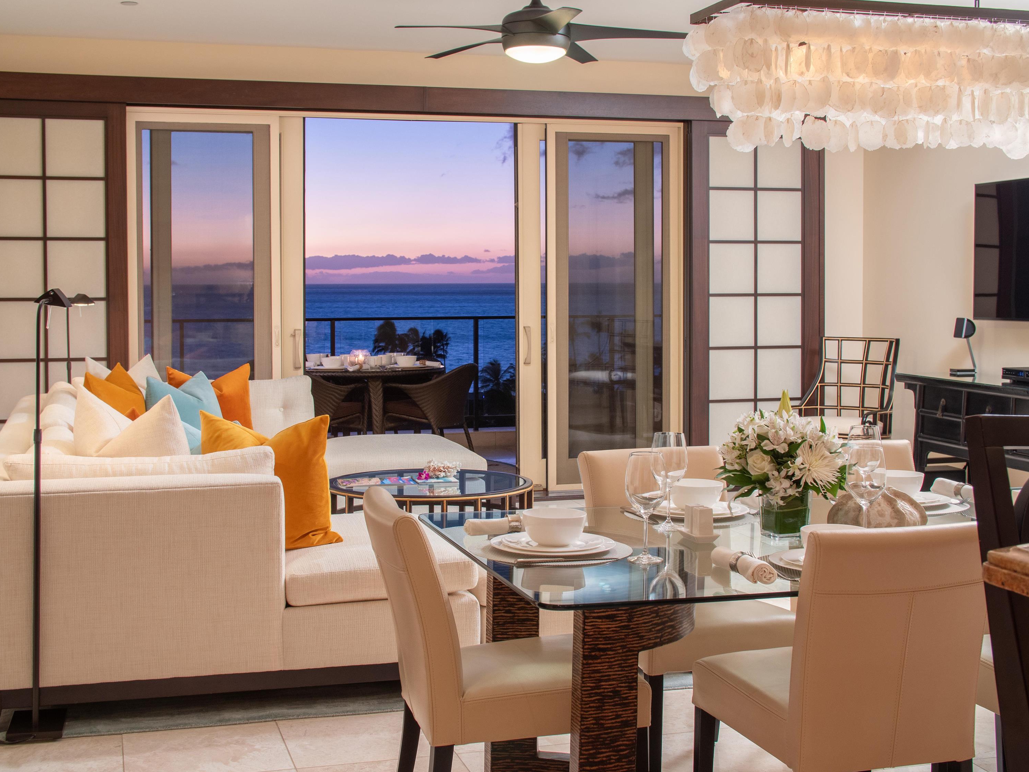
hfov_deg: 42.1
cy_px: 388
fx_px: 1338
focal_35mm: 45
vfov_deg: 32.2
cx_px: 524
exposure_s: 1/40
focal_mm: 22
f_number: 5.6
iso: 400
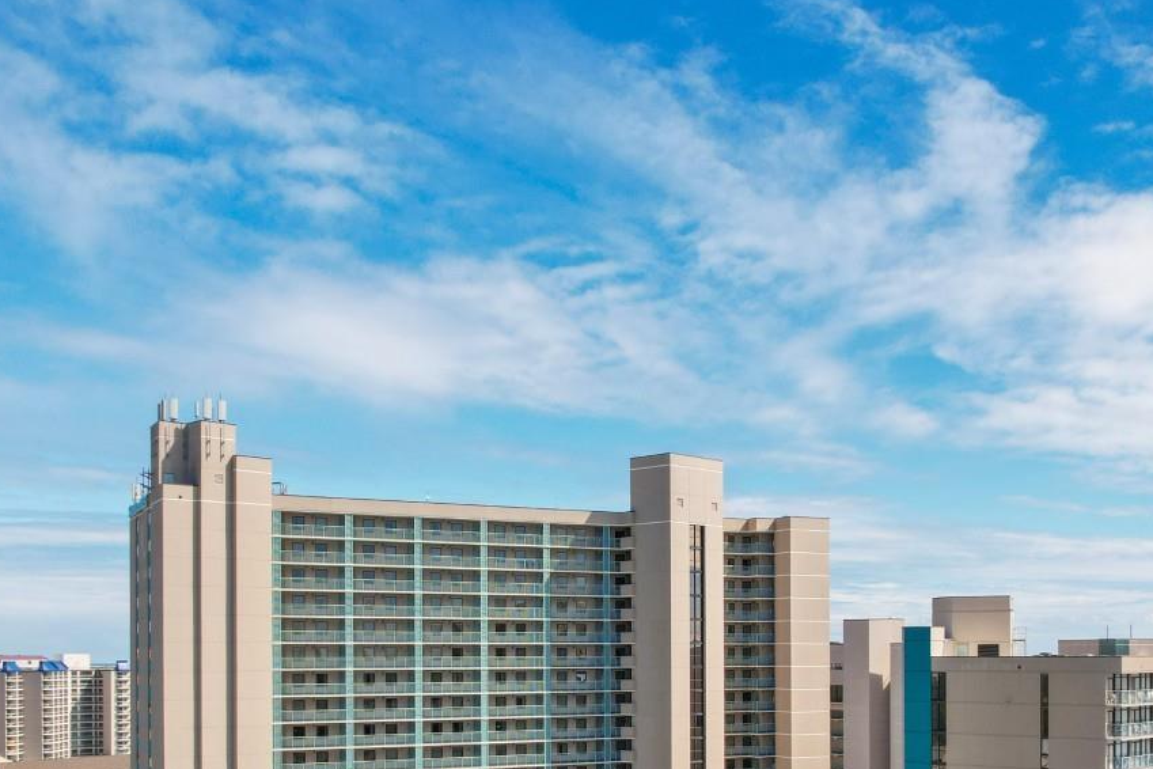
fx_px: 1345
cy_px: 663
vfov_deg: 30.7
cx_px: 627
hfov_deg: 46.4
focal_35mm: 42
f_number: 2.8
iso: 130
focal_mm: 8.38
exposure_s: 1/120
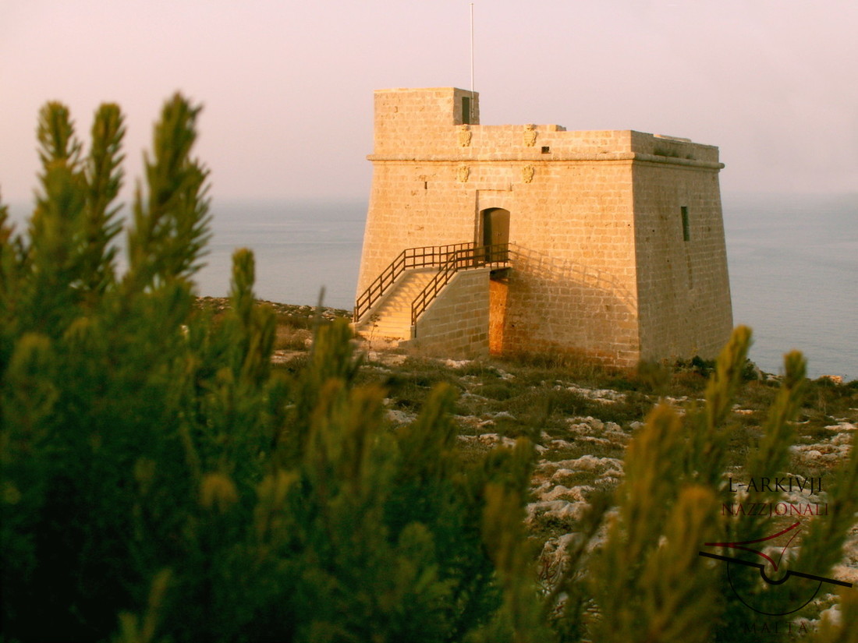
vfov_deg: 30.3
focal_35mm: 48
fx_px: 1190
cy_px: 322
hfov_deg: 39.7
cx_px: 429
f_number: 5.6
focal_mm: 8.01
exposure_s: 1/125
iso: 50
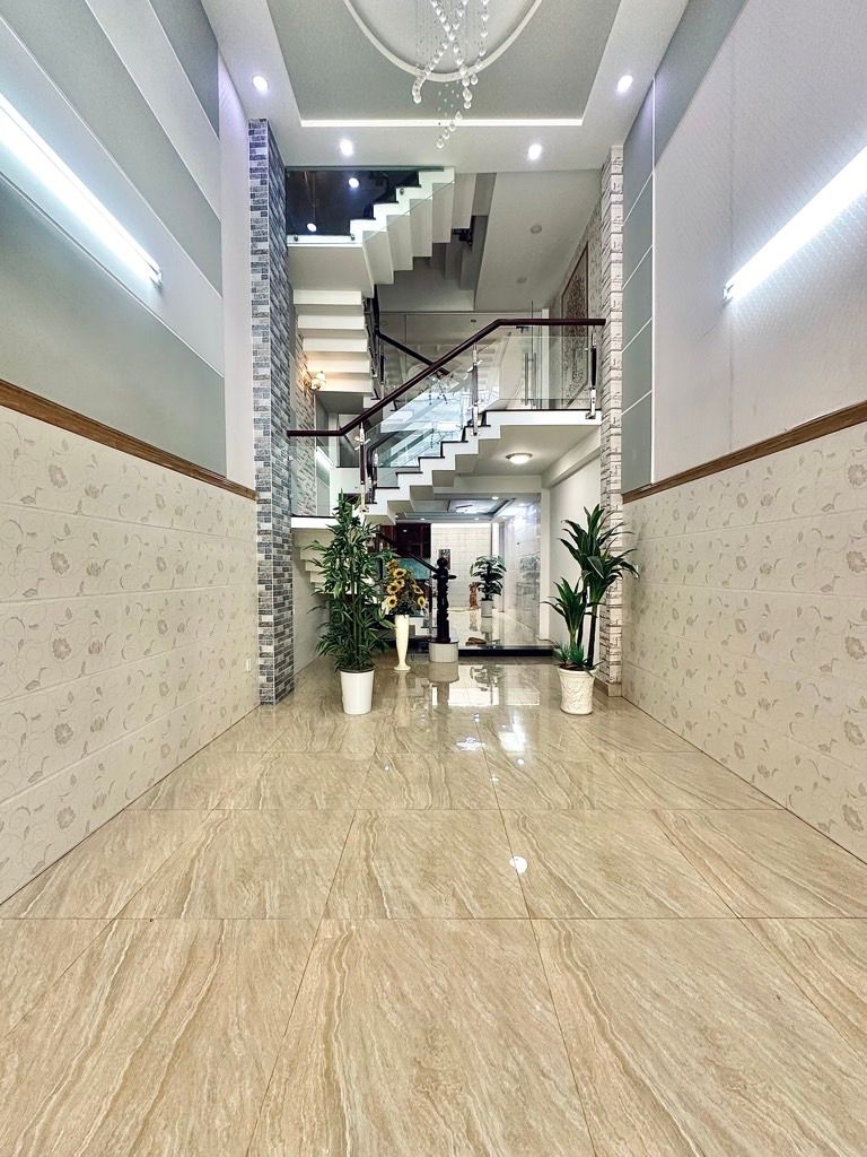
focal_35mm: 14
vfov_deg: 102.1
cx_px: 434
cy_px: 578
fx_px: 468
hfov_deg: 85.7
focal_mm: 2.22
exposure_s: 1/100
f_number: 2.2
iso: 250
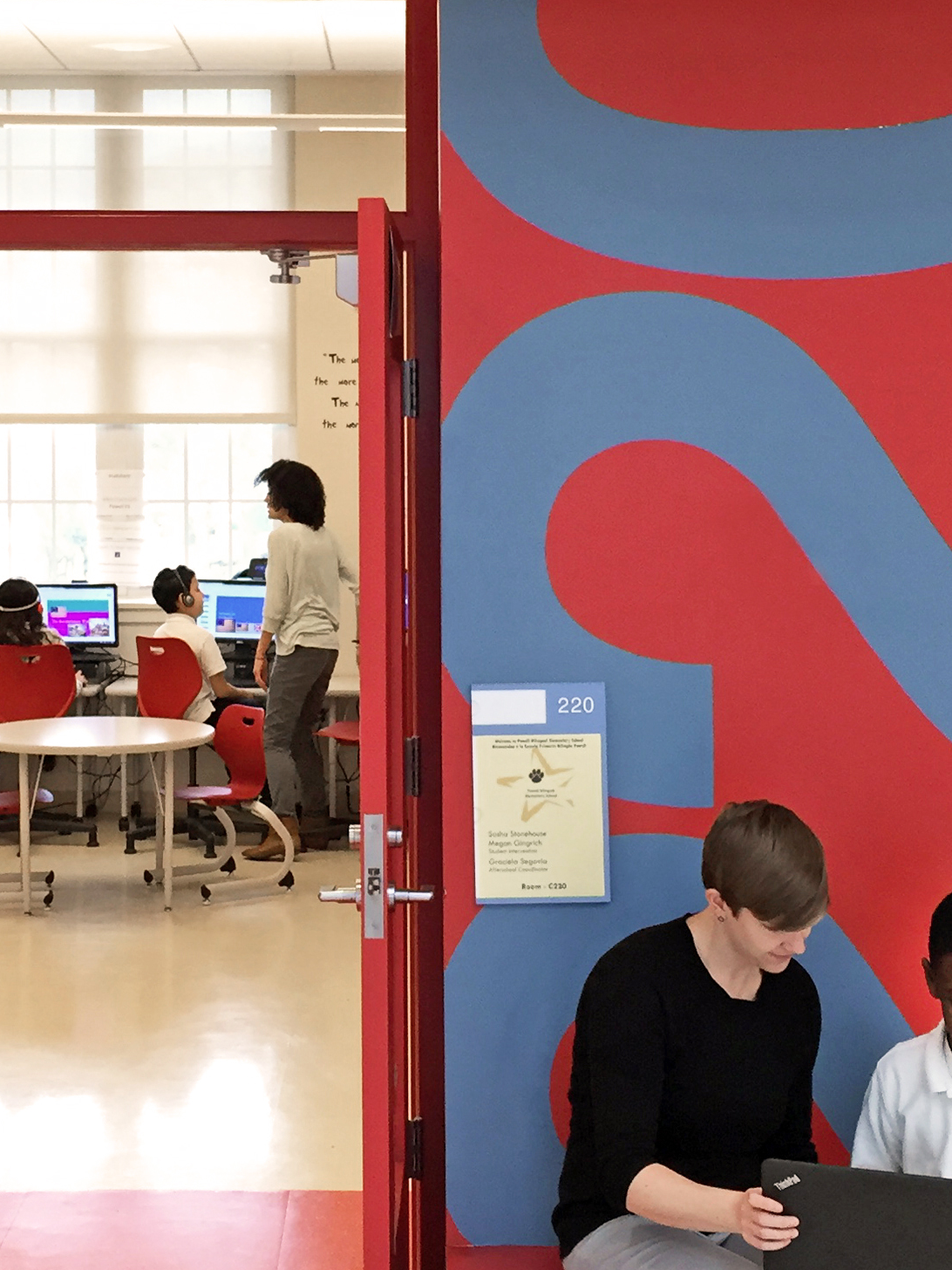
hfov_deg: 22.5
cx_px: 318
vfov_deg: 29.6
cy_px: 435
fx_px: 2383
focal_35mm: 65
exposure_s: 1/30
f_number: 2.2
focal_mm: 4.15
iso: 40
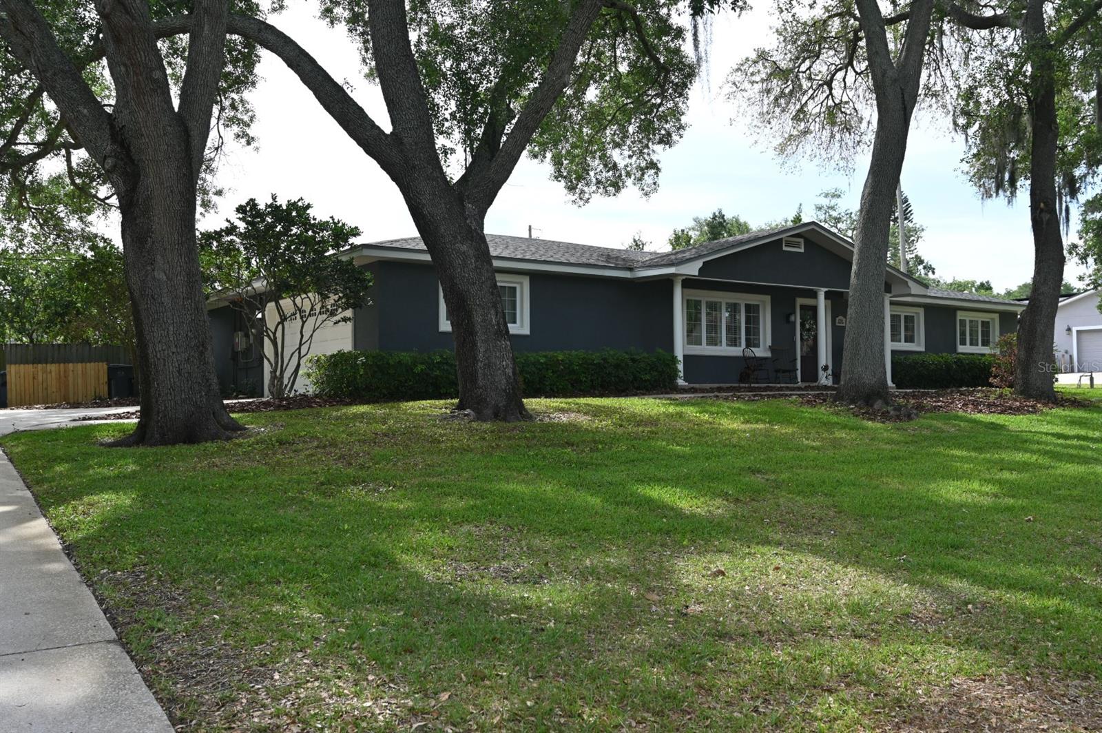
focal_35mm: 34
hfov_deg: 56.5
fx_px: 1025
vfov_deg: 39.4
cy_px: 366
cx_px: 551
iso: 125
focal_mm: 33.5
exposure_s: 1/250
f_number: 5.6
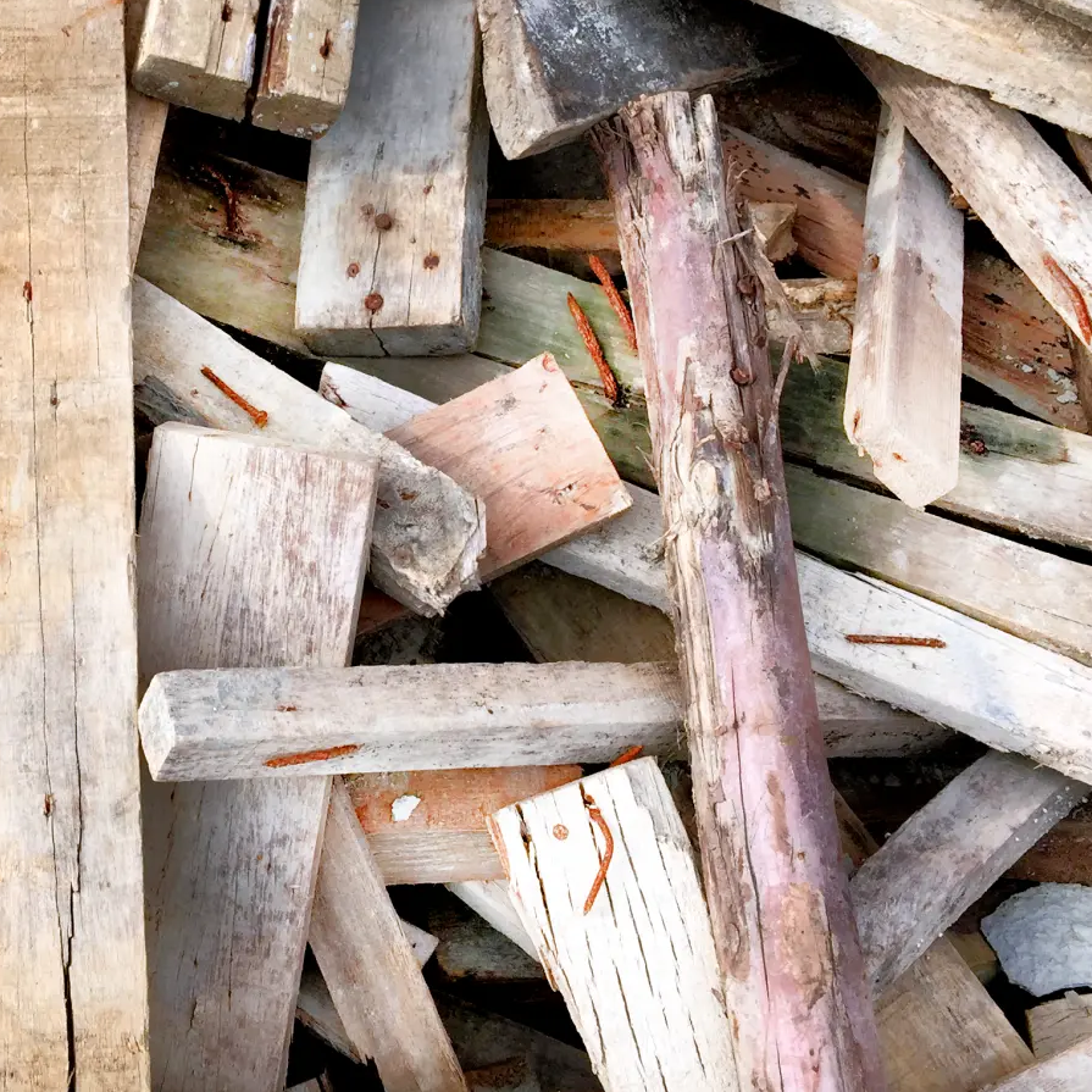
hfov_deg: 30.5
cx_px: 267
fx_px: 1963
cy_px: 394
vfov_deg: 30.9
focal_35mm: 55
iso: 32
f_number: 2.2
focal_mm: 4.2
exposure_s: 1/638
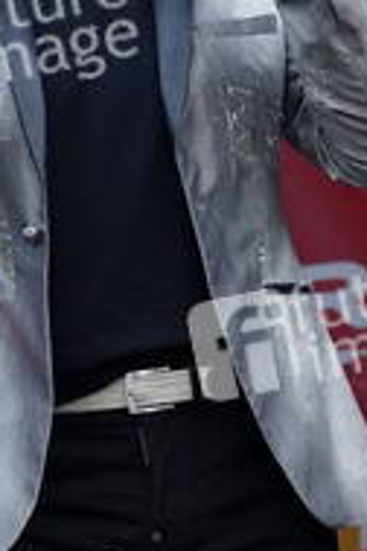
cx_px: 73
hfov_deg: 9.5
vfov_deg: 14.2
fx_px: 2202
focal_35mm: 144
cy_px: 187
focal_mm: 68
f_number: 5.6
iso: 500
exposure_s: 1/200
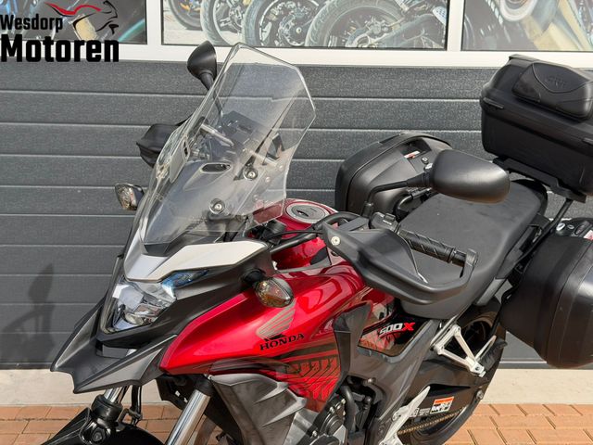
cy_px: 222
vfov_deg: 30.3
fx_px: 822
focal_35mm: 48
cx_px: 296
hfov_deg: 39.7
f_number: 1.78
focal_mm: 6.76
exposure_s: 1/2146
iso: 80
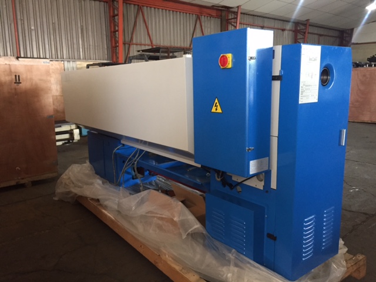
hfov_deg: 61.7
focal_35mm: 29
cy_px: 141
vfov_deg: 48.2
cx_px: 188
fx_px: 315
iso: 250
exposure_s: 1/20
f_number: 2.2
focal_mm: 4.15
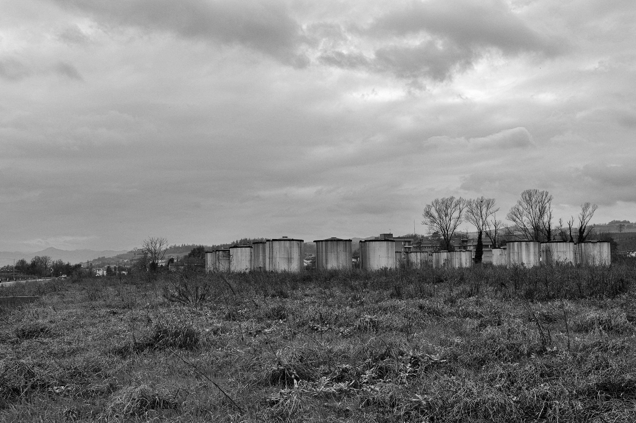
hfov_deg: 51.3
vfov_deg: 35.4
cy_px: 212
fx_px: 662
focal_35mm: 38
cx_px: 318
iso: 200
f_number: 9
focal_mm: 25
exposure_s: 1/320
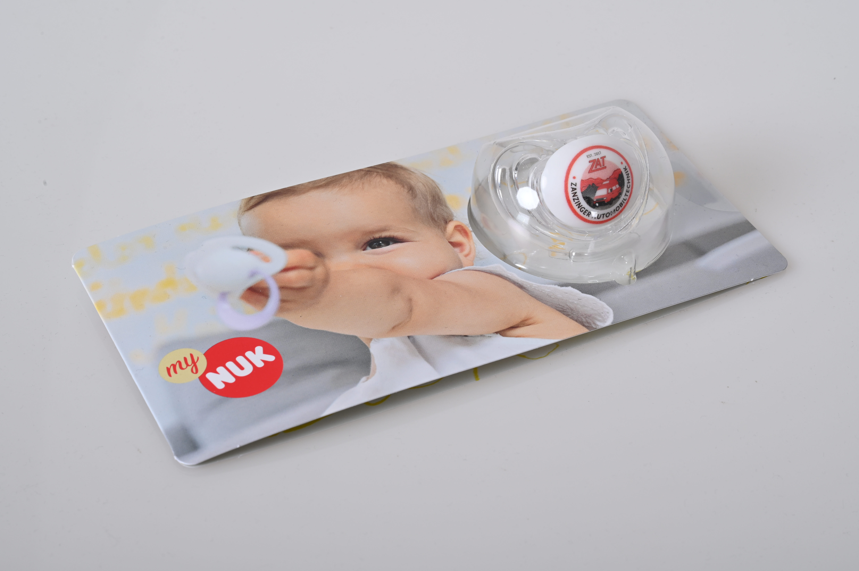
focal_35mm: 70
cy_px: 286
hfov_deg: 28.9
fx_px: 1669
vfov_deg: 19.4
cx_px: 430
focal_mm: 70
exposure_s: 1/160
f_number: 18
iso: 100
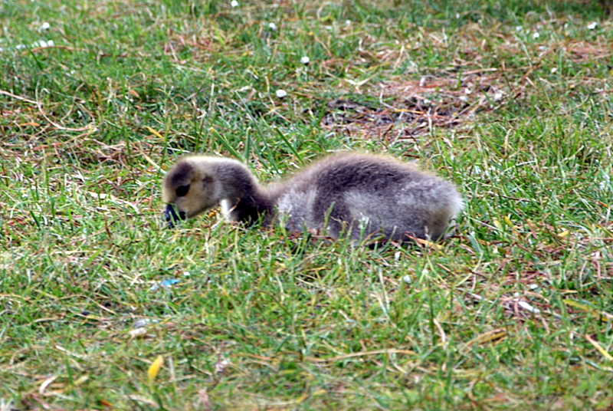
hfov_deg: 13.0
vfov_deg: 8.7
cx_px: 306
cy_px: 206
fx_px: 2686
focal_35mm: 158
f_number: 5.6
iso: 125
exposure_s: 1/60
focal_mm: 105
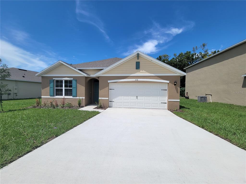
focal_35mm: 13
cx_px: 123
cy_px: 92
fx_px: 92
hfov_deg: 106.2
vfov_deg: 89.9
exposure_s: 1/3840
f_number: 2.2
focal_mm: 2.2
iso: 50
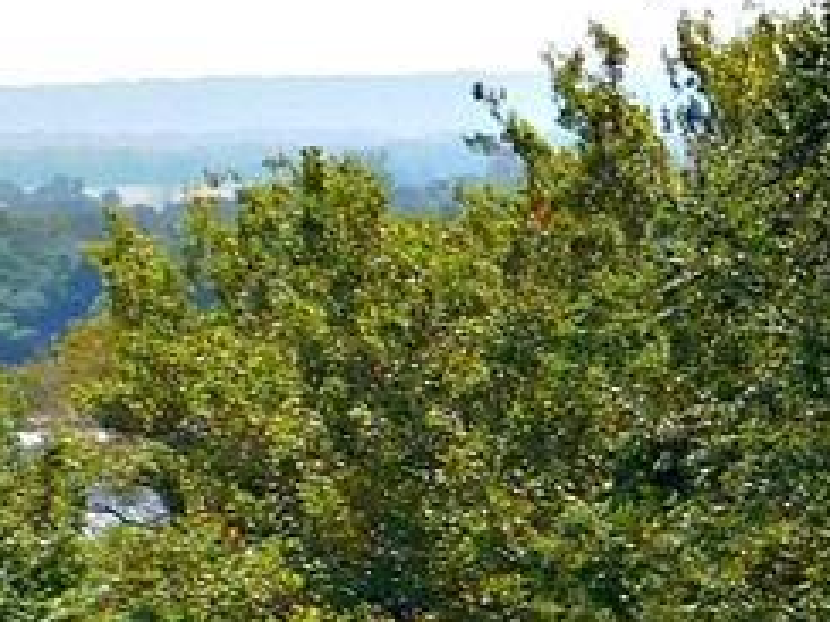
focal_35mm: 236
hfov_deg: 7.4
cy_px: 772
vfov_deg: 6.3
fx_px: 5659
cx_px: 2548
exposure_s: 1/400
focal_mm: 6.3
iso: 125
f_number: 7
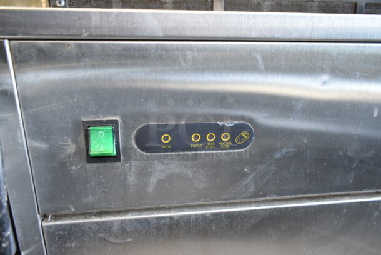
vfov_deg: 48.0
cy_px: 128
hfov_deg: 67.3
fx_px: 286
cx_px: 190
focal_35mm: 27
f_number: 3.5
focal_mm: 18
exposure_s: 1/30
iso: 1250
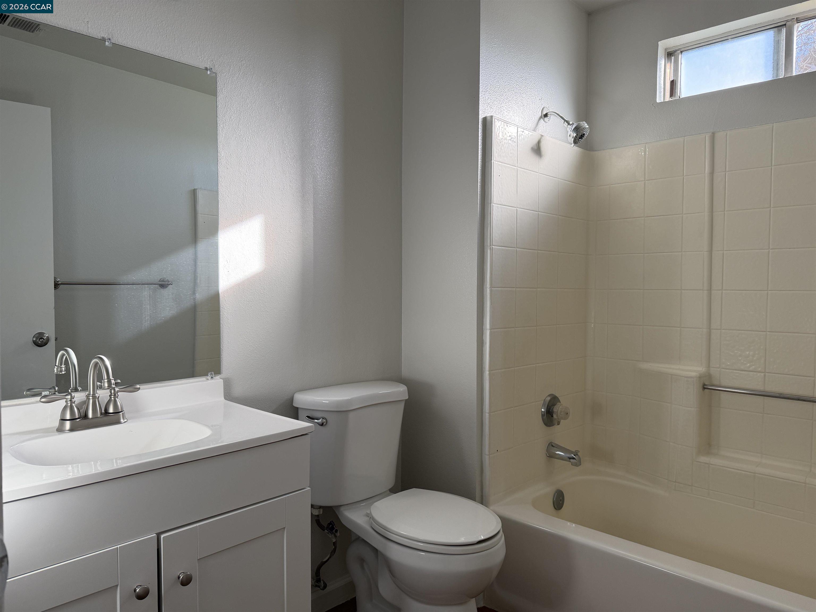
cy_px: 306
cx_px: 408
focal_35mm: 24
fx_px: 566
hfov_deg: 71.6
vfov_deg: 56.8
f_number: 1.78
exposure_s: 1/183
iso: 80
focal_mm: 6.76
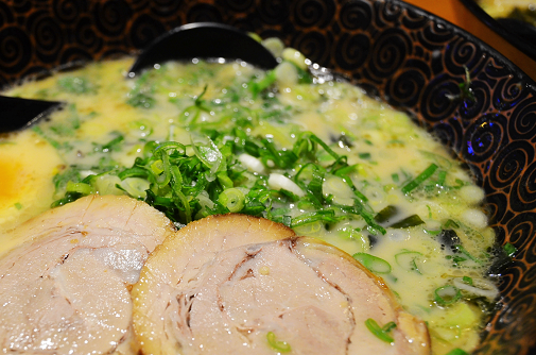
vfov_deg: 24.0
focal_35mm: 56
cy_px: 240
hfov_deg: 35.6
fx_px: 828
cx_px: 189
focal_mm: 25
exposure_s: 1/60
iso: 720
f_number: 4
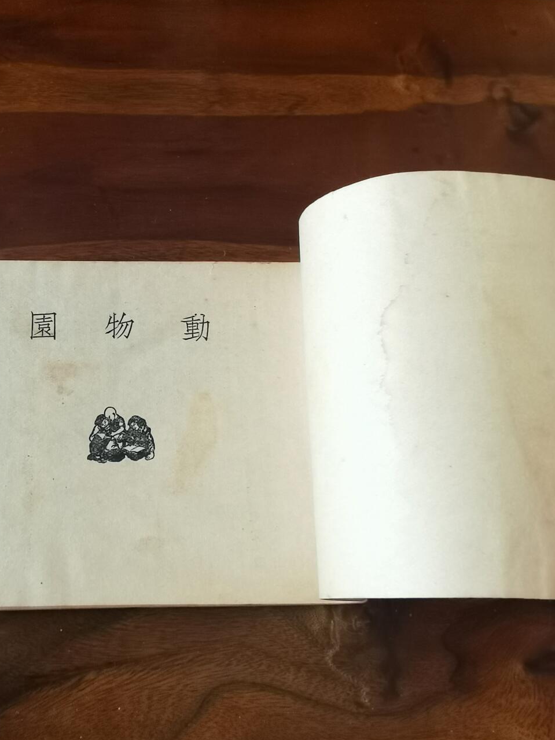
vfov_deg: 48.9
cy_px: 332
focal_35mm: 38
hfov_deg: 37.7
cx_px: 271
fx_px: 812
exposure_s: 1/33.3
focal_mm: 2.26
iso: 250
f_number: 2.2
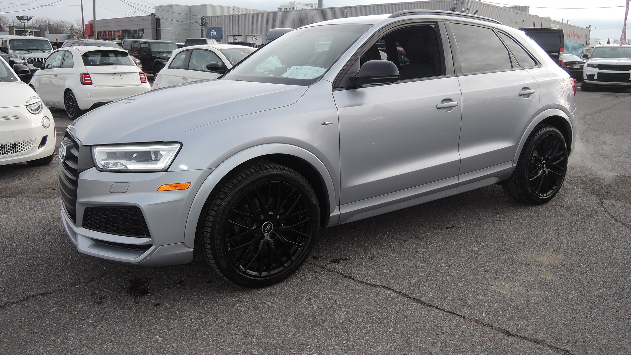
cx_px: 306
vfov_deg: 42.6
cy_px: 134
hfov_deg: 69.8
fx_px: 452
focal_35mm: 27
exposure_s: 1/640
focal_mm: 5.1
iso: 80
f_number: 2.8
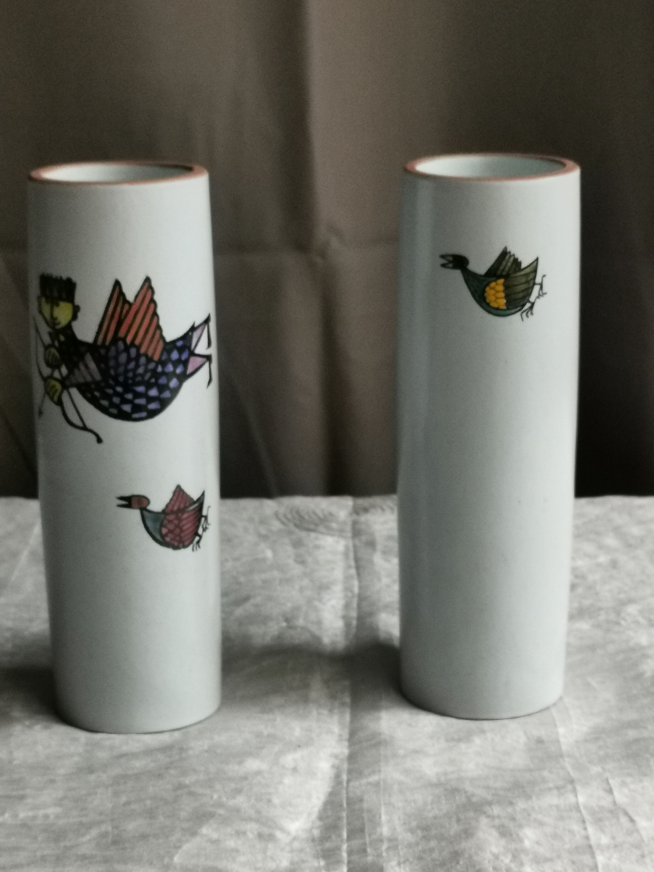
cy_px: 436
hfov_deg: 19.6
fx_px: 1889
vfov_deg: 26.0
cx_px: 327
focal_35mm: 75
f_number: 1.8
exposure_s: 1/25
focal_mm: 5.58
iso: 500
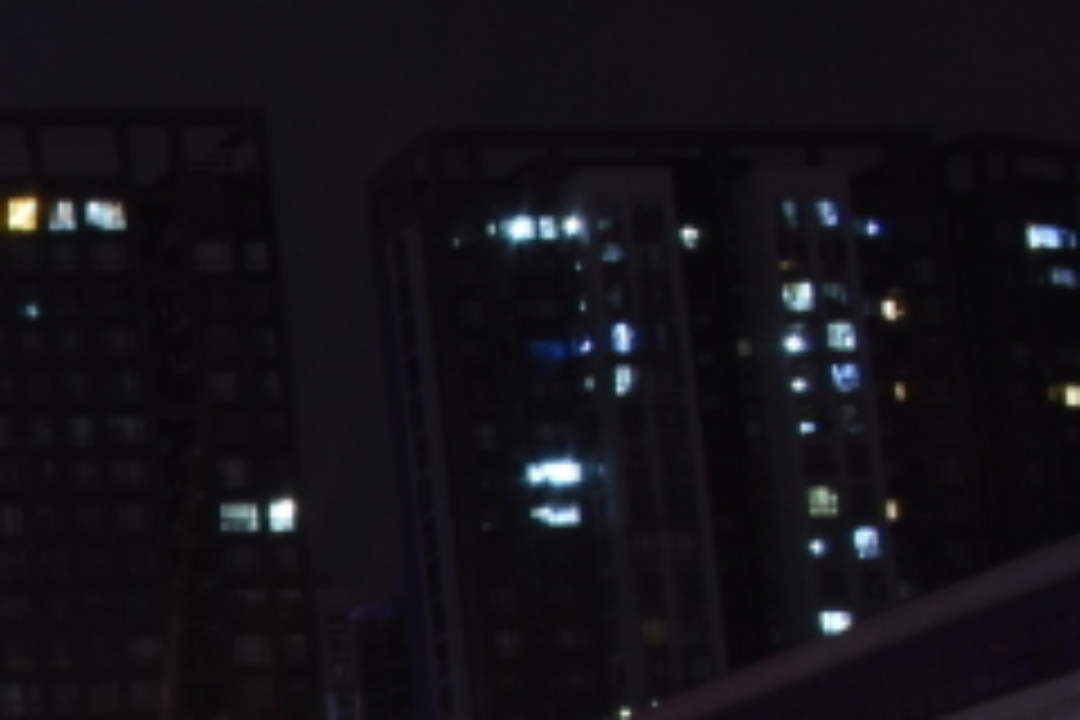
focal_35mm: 115
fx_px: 3450
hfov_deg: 14.5
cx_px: -1125
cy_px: 974
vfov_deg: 11.6
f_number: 20
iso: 200
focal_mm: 18
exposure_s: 25
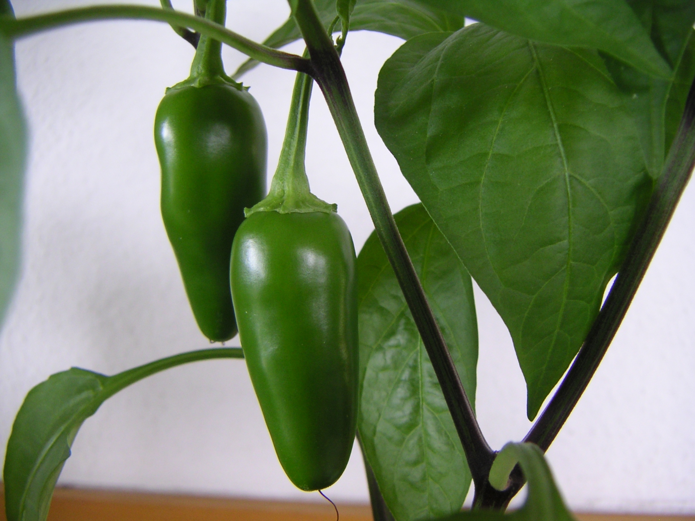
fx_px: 803
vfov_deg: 36.0
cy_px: 260
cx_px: 348
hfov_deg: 46.8
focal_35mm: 40
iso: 100
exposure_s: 1/20
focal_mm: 5.3
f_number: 2.9
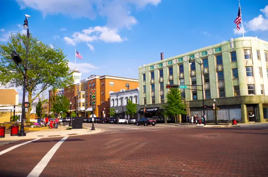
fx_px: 201
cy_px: 88
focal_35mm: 27
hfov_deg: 67.5
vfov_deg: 47.7
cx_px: 134
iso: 100
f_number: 6.3
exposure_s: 1/250
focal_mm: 18
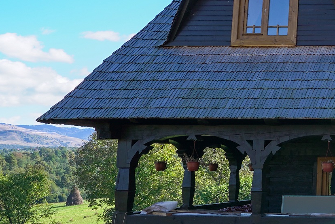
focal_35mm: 58
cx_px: 507
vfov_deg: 23.4
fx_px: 540
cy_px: 100
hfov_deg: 25.5
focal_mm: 16
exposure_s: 1/40
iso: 100
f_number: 13
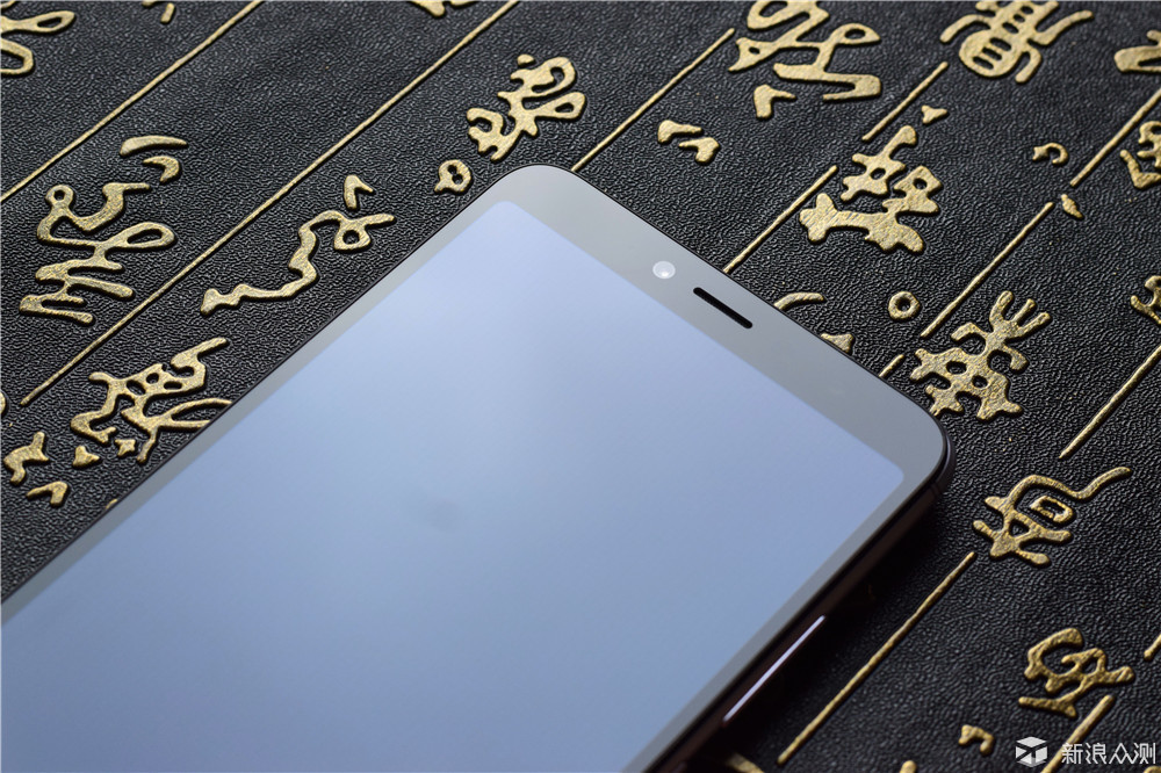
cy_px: 386
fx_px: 2418
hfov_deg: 27.0
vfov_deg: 18.2
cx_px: 580
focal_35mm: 75
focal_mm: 50
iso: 900
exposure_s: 1/60
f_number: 8
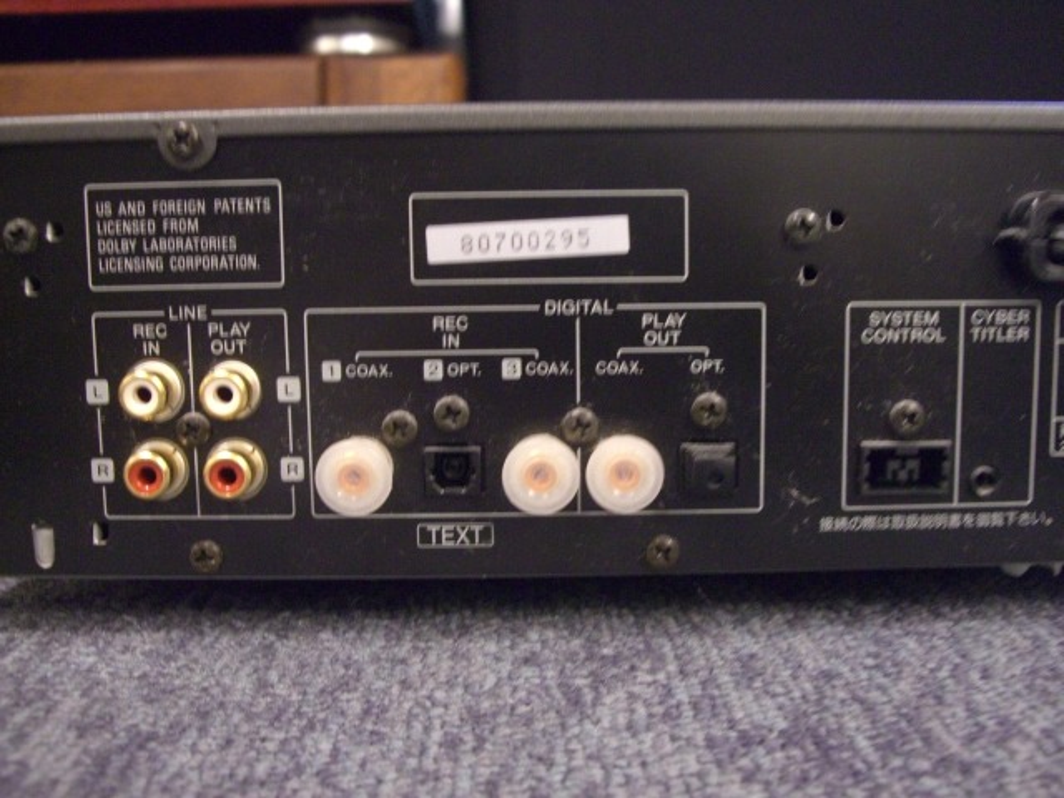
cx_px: 532
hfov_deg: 49.0
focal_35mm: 38
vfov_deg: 37.7
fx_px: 1168
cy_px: 399
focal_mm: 7.9
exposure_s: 1/8
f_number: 2.8
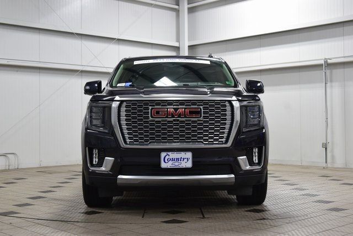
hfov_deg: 36.9
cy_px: 118
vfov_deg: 25.1
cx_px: 176
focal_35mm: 54
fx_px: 530
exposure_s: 1/60
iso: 1600
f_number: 6.3
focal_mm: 36
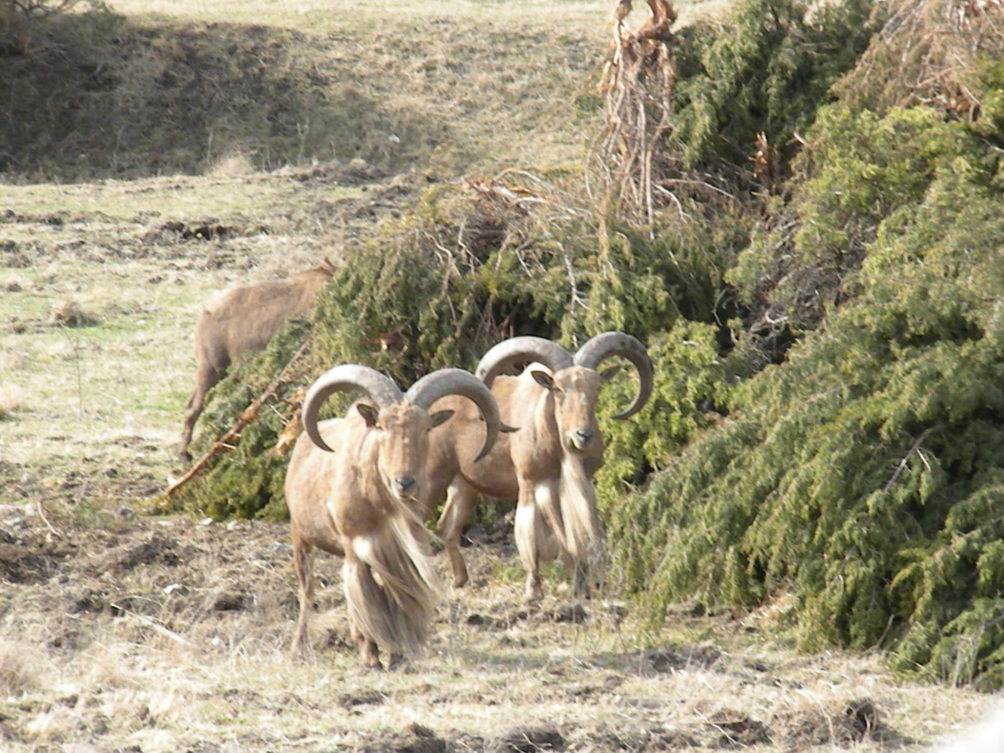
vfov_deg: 6.2
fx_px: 6903
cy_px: 376
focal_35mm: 238
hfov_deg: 8.3
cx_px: 502
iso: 640
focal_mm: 42.1
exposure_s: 1/112
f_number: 14
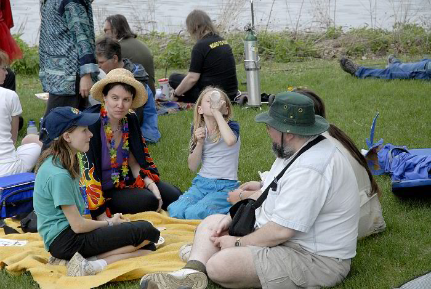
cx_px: 216
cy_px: 144
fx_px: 1259
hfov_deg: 19.4
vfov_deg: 13.1
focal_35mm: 105
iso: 250
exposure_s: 1/160
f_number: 6.3
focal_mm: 70
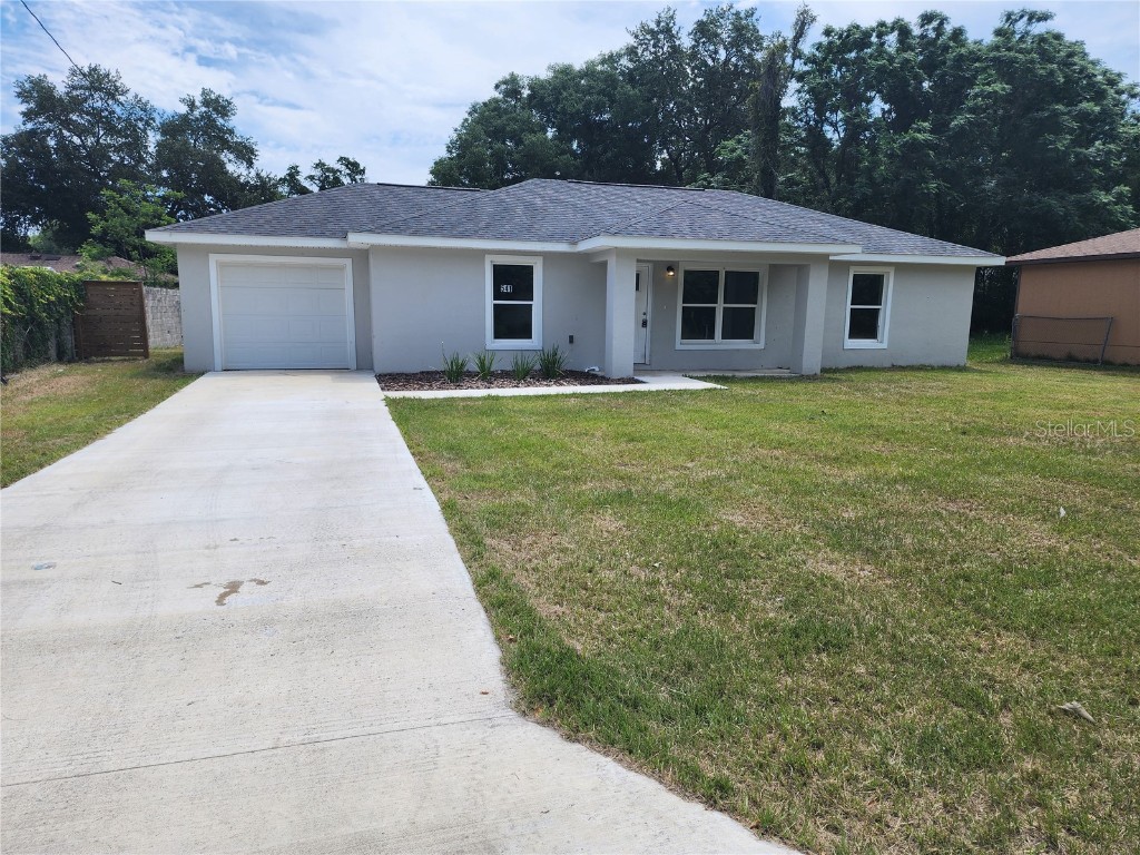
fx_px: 757
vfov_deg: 58.9
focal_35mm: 23
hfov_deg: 73.9
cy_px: 428
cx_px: 570
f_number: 1.8
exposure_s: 1/1297
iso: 12
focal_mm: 6.4
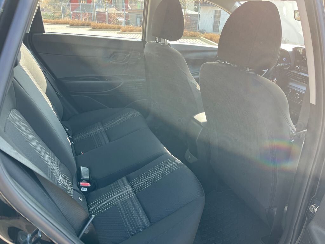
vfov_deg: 53.1
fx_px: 244
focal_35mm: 26
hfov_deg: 67.3
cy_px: 122
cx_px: 162
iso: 50
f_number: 1.6
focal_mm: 5.1
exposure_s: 1/164
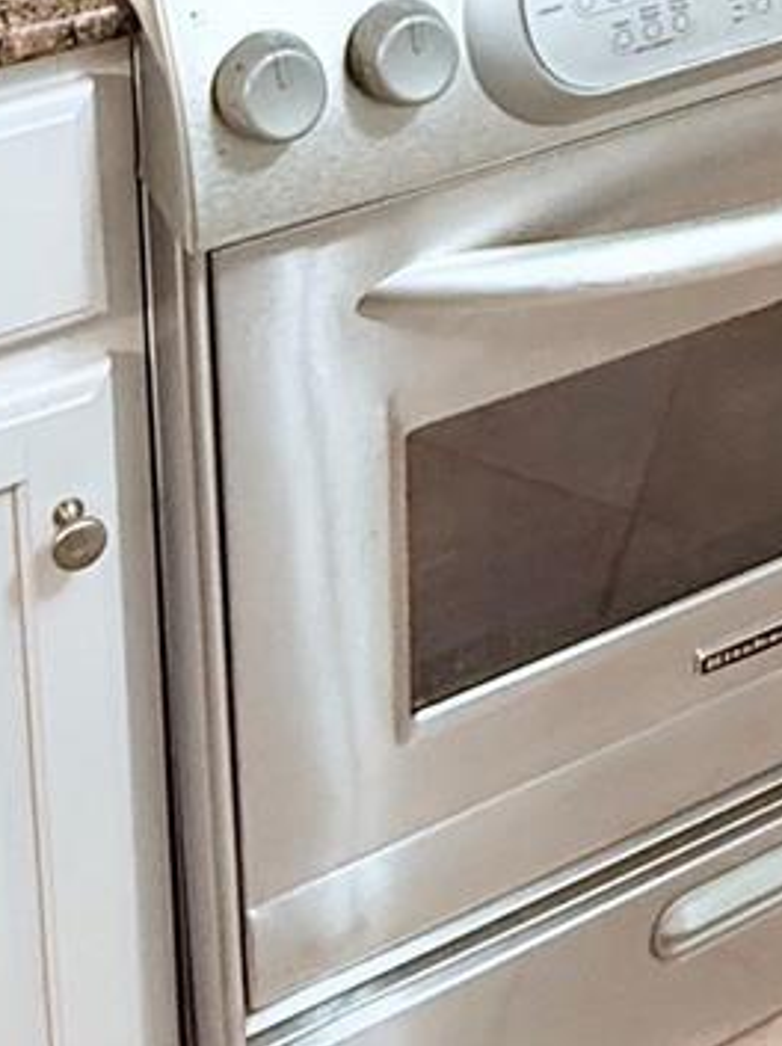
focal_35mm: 61
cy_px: -584
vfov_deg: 23.9
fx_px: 1841
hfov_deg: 24.0
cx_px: 341
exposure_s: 1/60
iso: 800
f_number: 2.2
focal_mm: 2.22
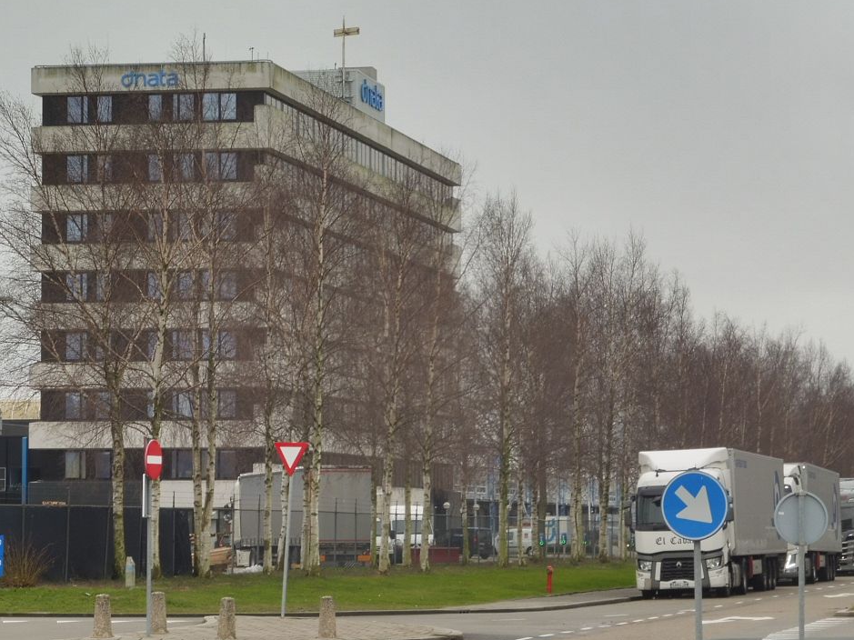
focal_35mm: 133
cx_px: 420
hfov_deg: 14.8
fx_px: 3281
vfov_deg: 11.1
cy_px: 323
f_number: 6.3
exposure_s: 1/100
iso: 250
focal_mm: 21.8
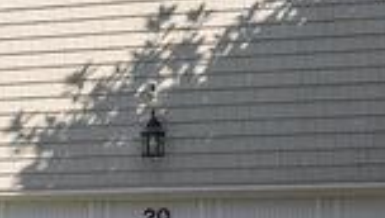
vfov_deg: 11.0
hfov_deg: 18.2
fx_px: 1125
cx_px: -101
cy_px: 181
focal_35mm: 110
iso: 160
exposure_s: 1/200
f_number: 9
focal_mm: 16
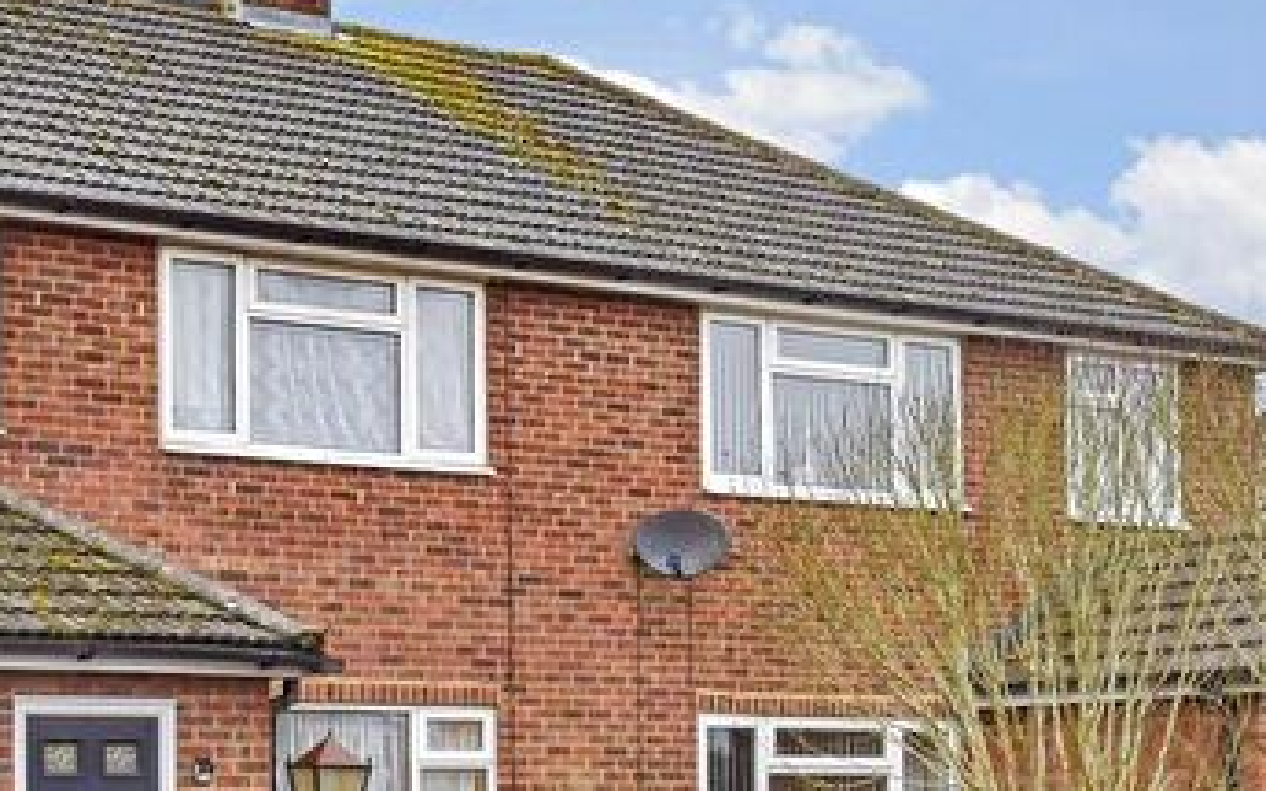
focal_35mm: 56
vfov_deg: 22.7
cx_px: 99
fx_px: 1932
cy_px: 664
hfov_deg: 34.1
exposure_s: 1/100
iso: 320
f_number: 8
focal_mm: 18
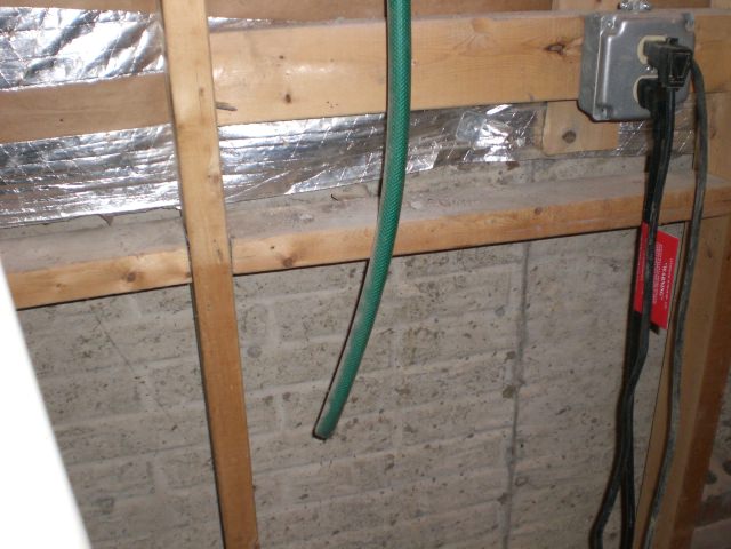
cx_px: 366
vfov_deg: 37.7
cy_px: 274
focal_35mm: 38
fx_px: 802
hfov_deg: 49.0
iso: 200
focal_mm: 6.3
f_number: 3.1
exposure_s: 1/60
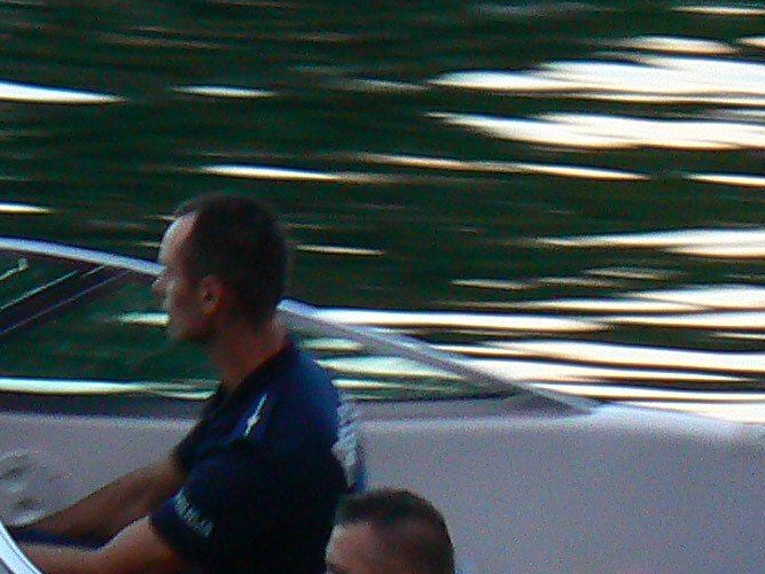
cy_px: 985
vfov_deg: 1.6
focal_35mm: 942
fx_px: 20814
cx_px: -240
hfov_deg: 2.1
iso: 125
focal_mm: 37.1
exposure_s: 1/30
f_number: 3.3
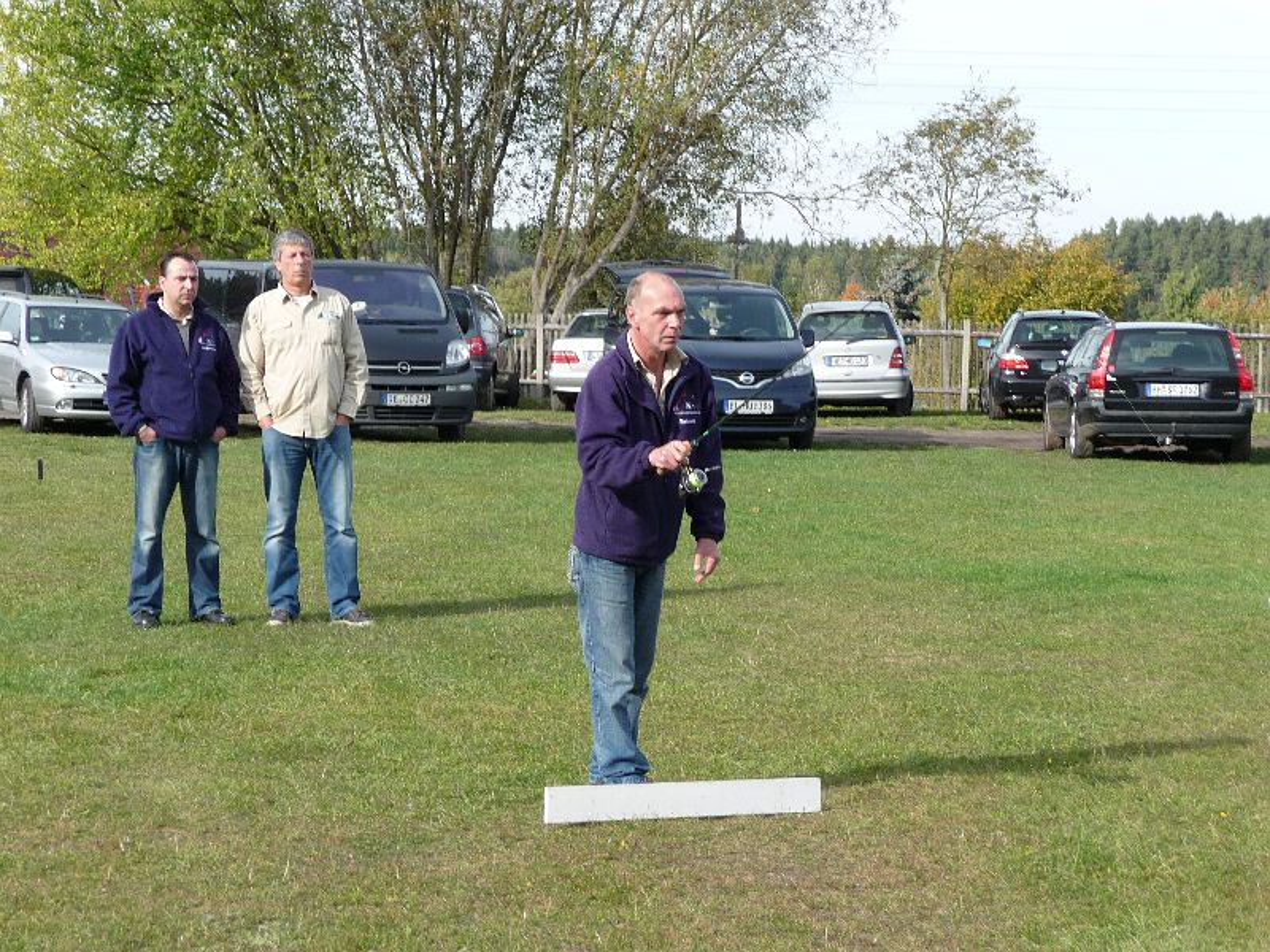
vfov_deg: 15.4
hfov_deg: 20.4
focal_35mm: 96
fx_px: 3522
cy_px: 476
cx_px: 635
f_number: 4.7
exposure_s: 1/250
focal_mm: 16.3
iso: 100
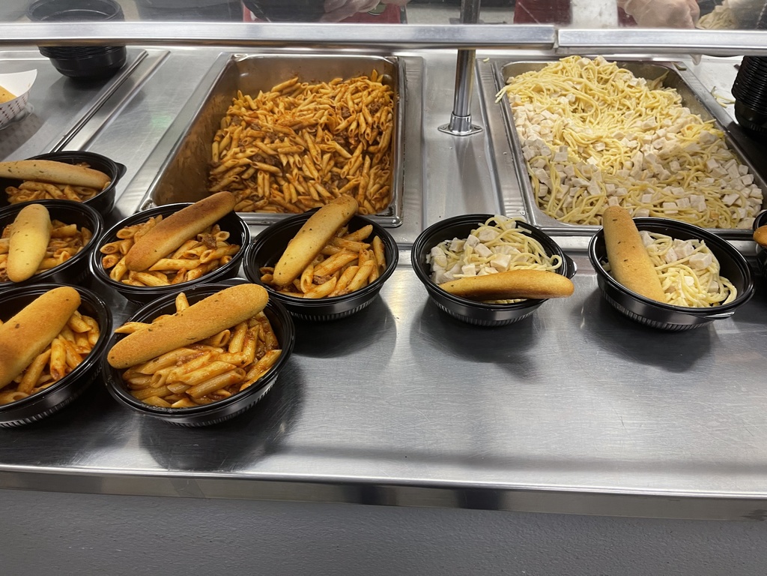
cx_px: 384
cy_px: 288
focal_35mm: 25
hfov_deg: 69.4
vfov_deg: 54.9
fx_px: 554
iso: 125
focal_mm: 5.1
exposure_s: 1/83
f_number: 1.6
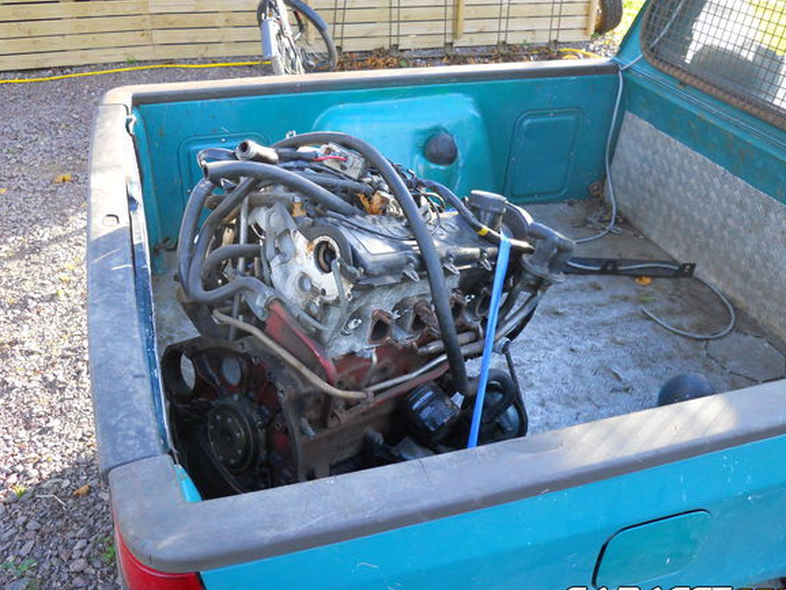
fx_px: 704
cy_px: 281
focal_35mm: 31
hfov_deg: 58.3
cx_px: 362
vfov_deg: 45.5
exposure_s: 1/250
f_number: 2.7
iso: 320
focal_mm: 5
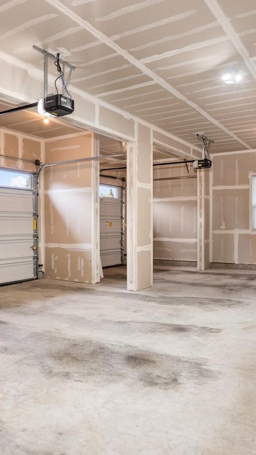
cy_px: 228
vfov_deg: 69.9
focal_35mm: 27
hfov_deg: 42.7
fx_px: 326
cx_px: 155
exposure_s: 1/6
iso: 500
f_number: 8
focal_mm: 17
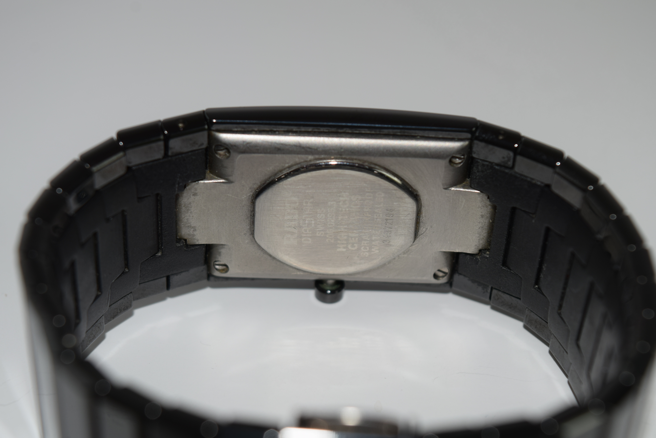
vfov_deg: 16.6
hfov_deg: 24.6
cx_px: 328
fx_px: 1504
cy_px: 219
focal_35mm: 82
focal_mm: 55
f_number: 8
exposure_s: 1/60
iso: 100
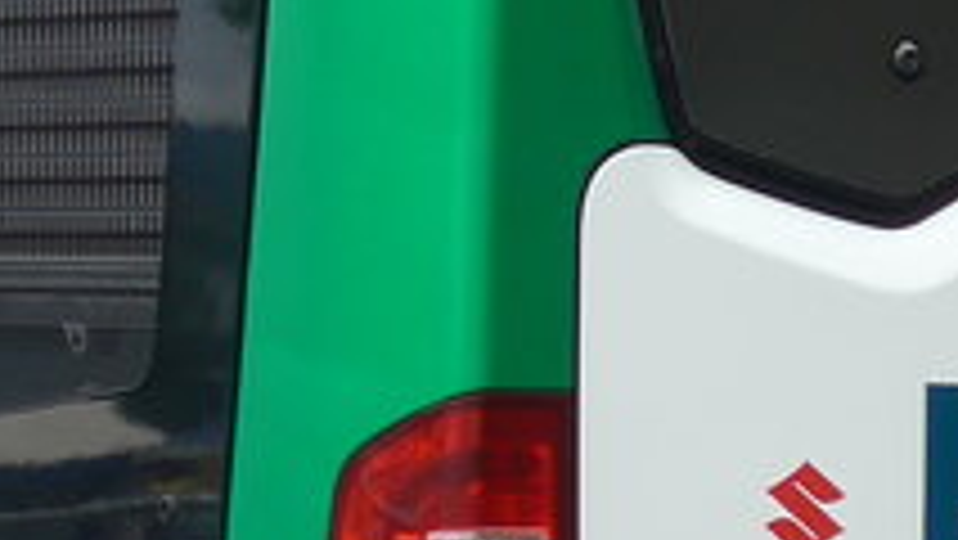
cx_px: -126
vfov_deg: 5.1
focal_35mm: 239
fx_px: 6073
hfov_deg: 8.9
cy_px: 72
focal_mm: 8
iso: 80
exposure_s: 1/400
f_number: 2.8
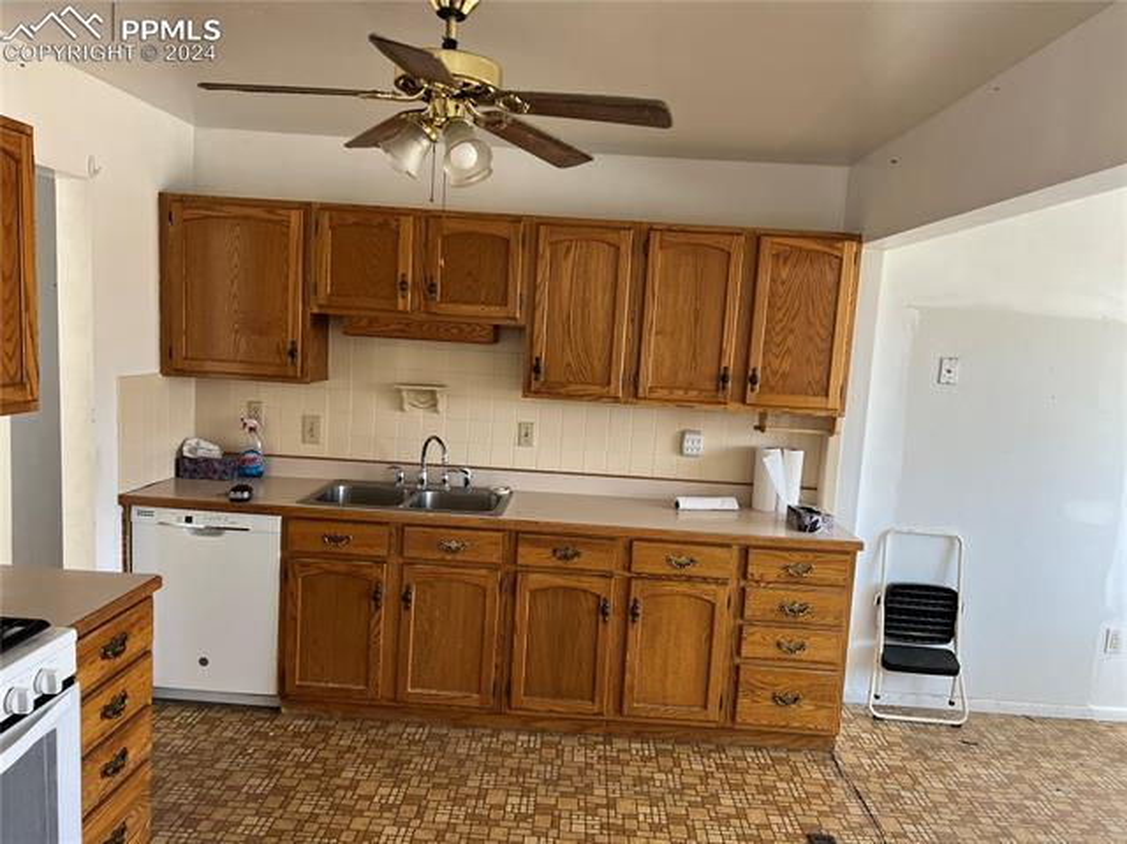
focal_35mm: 26
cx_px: 564
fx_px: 846
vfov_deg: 53.0
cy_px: 422
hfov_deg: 67.3
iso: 100
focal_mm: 5.7
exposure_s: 1/121
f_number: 1.5
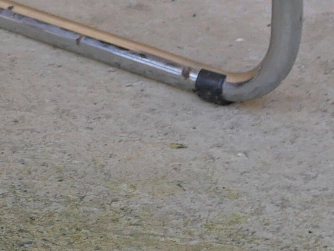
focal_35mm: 249
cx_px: -64
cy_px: -330
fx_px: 2403
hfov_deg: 7.9
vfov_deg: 5.8
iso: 200
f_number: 2.8
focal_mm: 20
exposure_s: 1/250
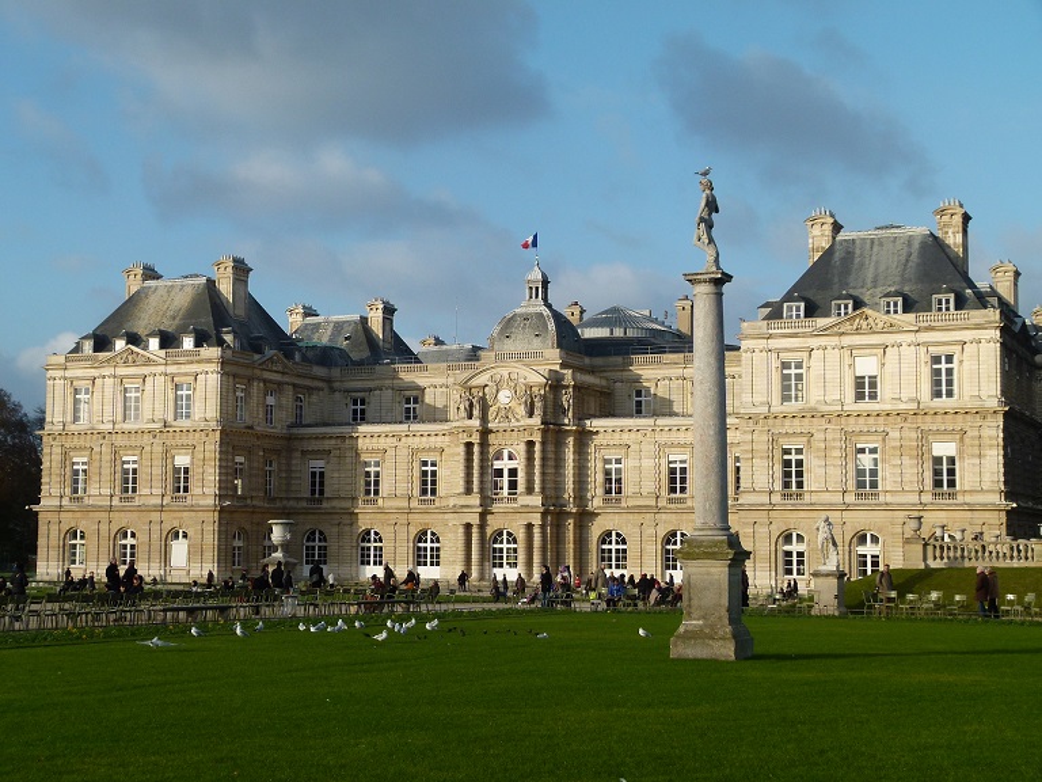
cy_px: 391
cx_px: 521
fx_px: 1656
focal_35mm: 55
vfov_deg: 26.6
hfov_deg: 34.9
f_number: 4
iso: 100
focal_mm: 10
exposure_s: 1/640
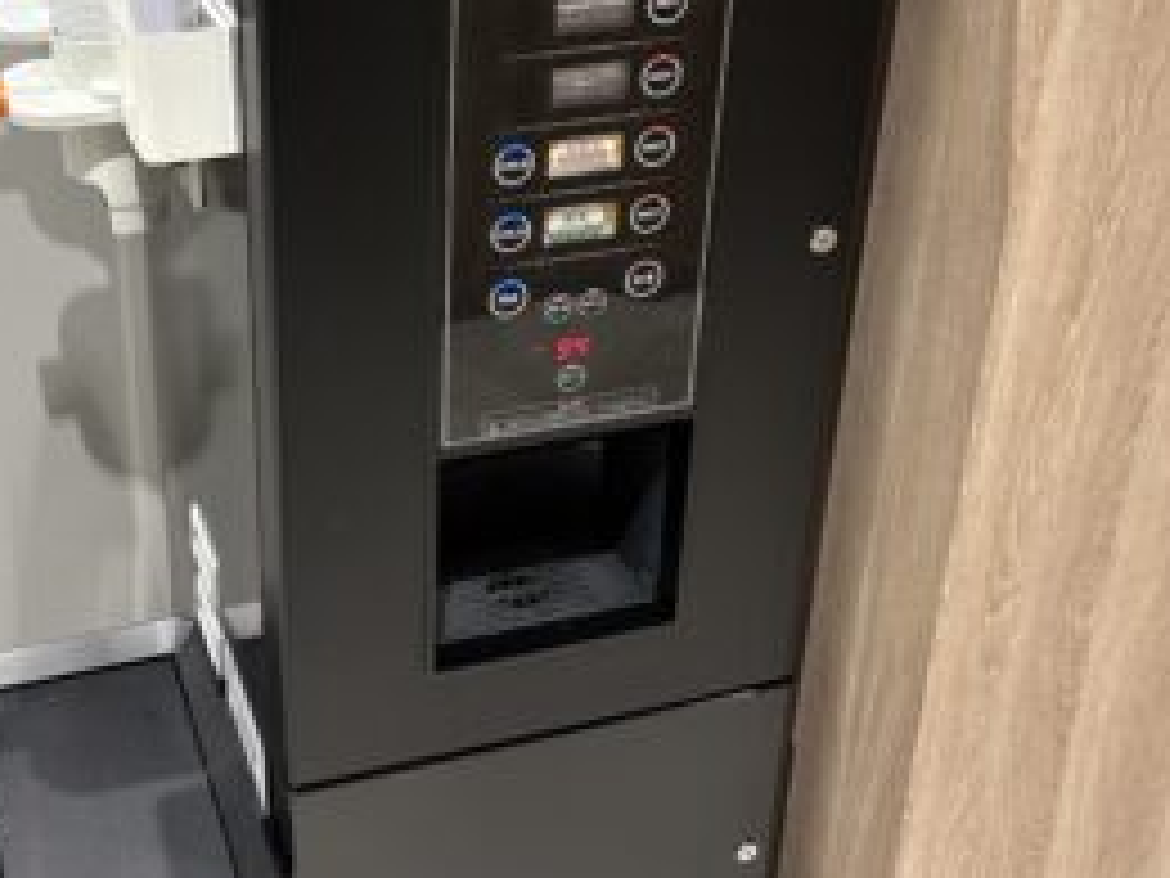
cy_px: 225
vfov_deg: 29.8
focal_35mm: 48
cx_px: 338
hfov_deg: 38.9
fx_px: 1622
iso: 125
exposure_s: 1/59
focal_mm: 5.96
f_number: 1.6
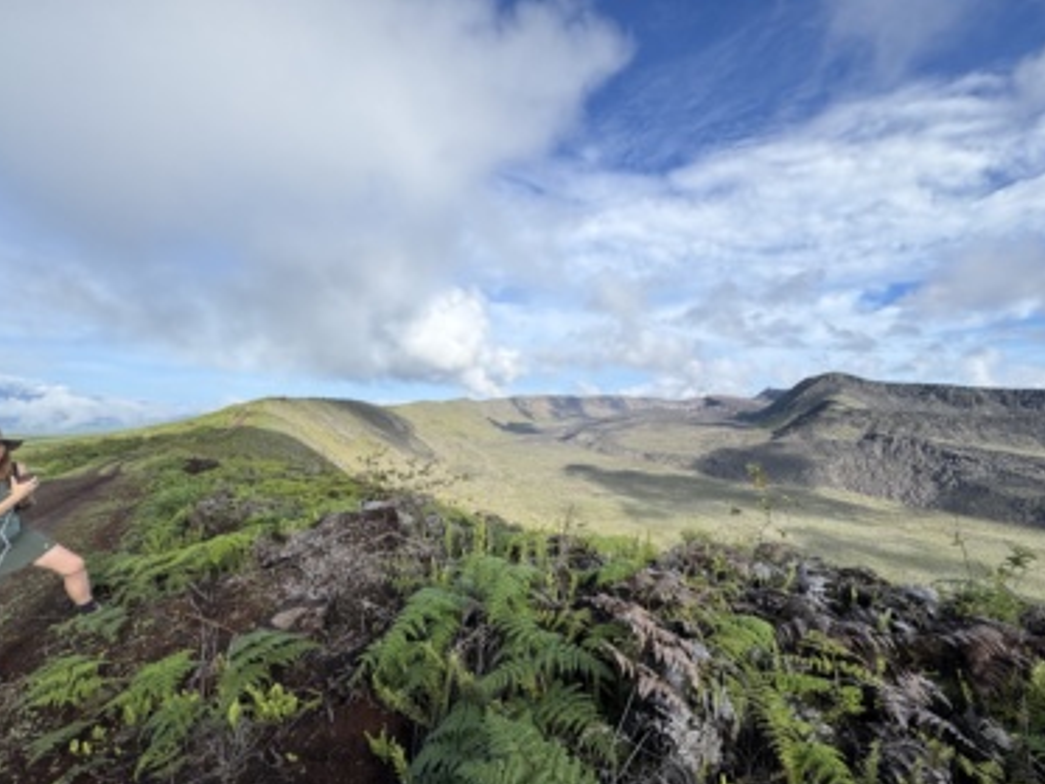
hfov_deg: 98.1
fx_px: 453
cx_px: 535
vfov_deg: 81.7
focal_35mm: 15
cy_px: 417
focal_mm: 2.22
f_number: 2.2
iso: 50
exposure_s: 1/2770
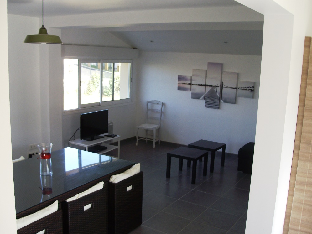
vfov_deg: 38.7
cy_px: 114
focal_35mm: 37
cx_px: 159
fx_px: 333
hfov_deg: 50.1
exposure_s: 1/125
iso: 80
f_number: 2.7
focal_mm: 6
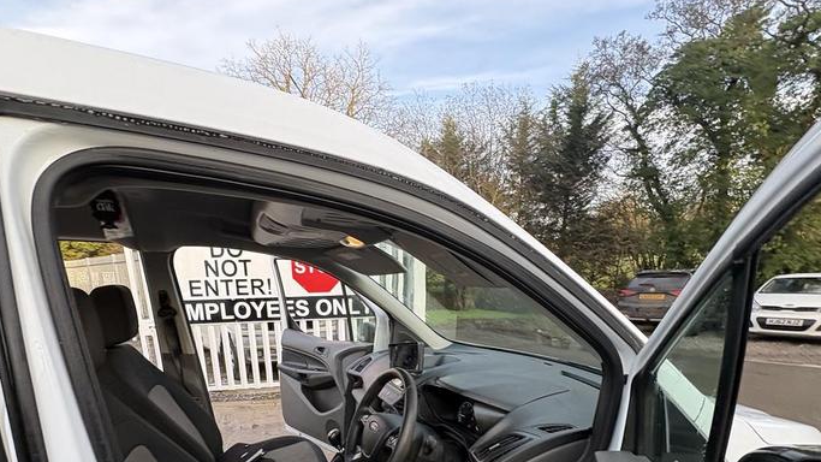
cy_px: 395
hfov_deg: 86.5
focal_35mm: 20
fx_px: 435
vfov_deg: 51.0
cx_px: 379
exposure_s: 1/106
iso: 64
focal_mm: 2.22
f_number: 2.2
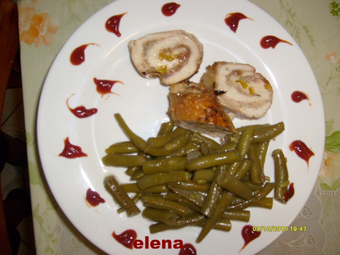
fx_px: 344
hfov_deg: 52.6
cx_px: 170
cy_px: 128
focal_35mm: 35
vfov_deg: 40.7
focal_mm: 5.8
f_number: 2.8
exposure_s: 1/45
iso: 100
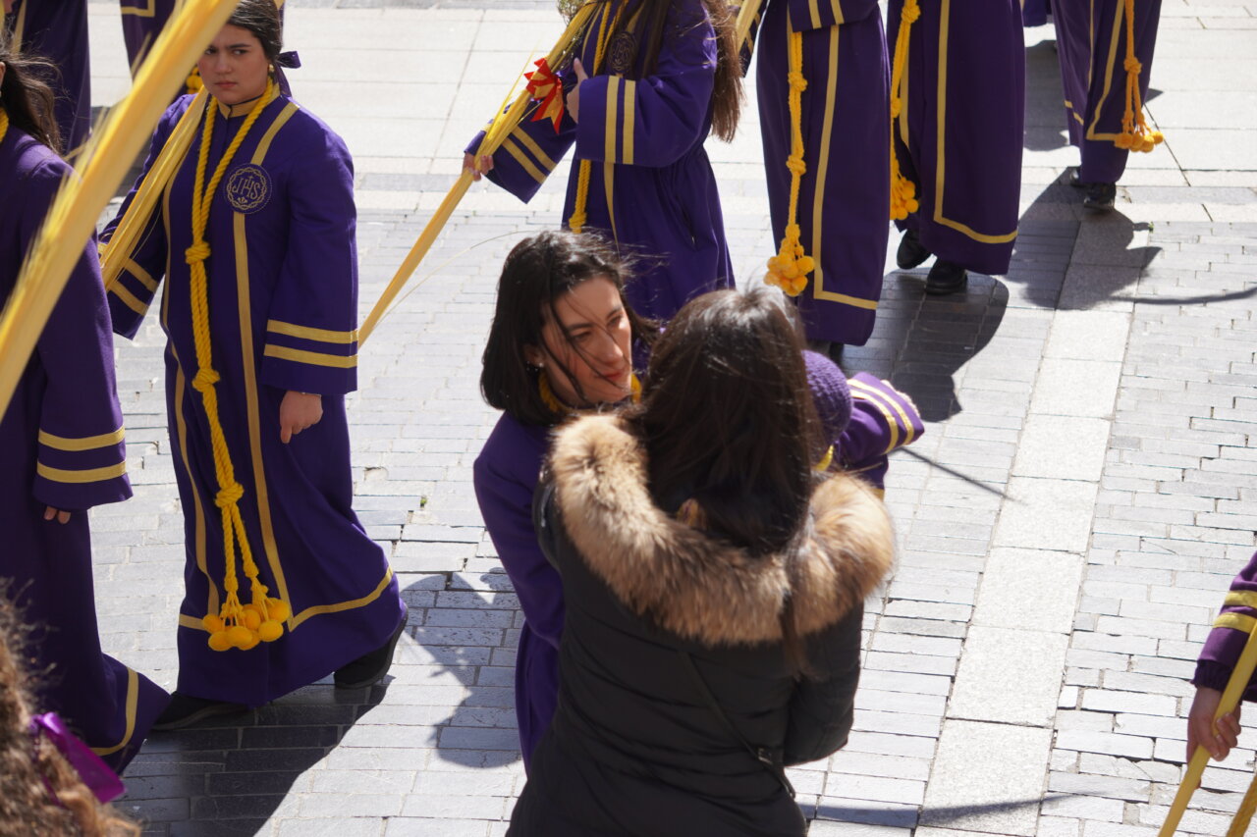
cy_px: 418
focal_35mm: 82
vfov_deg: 16.5
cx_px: 628
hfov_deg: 24.6
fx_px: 2880
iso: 100
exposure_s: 1/320
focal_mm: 55
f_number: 5
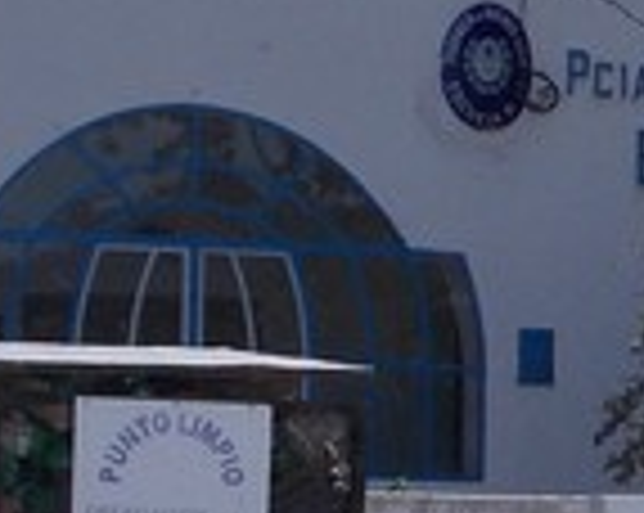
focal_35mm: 267
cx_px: 865
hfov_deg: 7.2
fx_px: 5082
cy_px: 396
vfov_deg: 5.8
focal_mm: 7.2
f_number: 7.2
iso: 80
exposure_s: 1/250
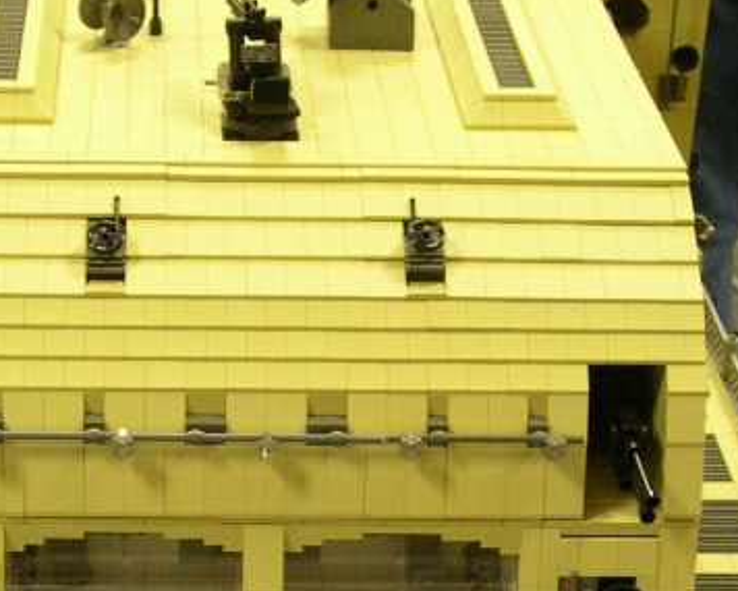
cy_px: 506
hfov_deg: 18.5
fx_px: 2250
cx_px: 189
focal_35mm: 103
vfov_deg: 14.8
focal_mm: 10.1
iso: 400
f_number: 3.1
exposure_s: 1/22.9
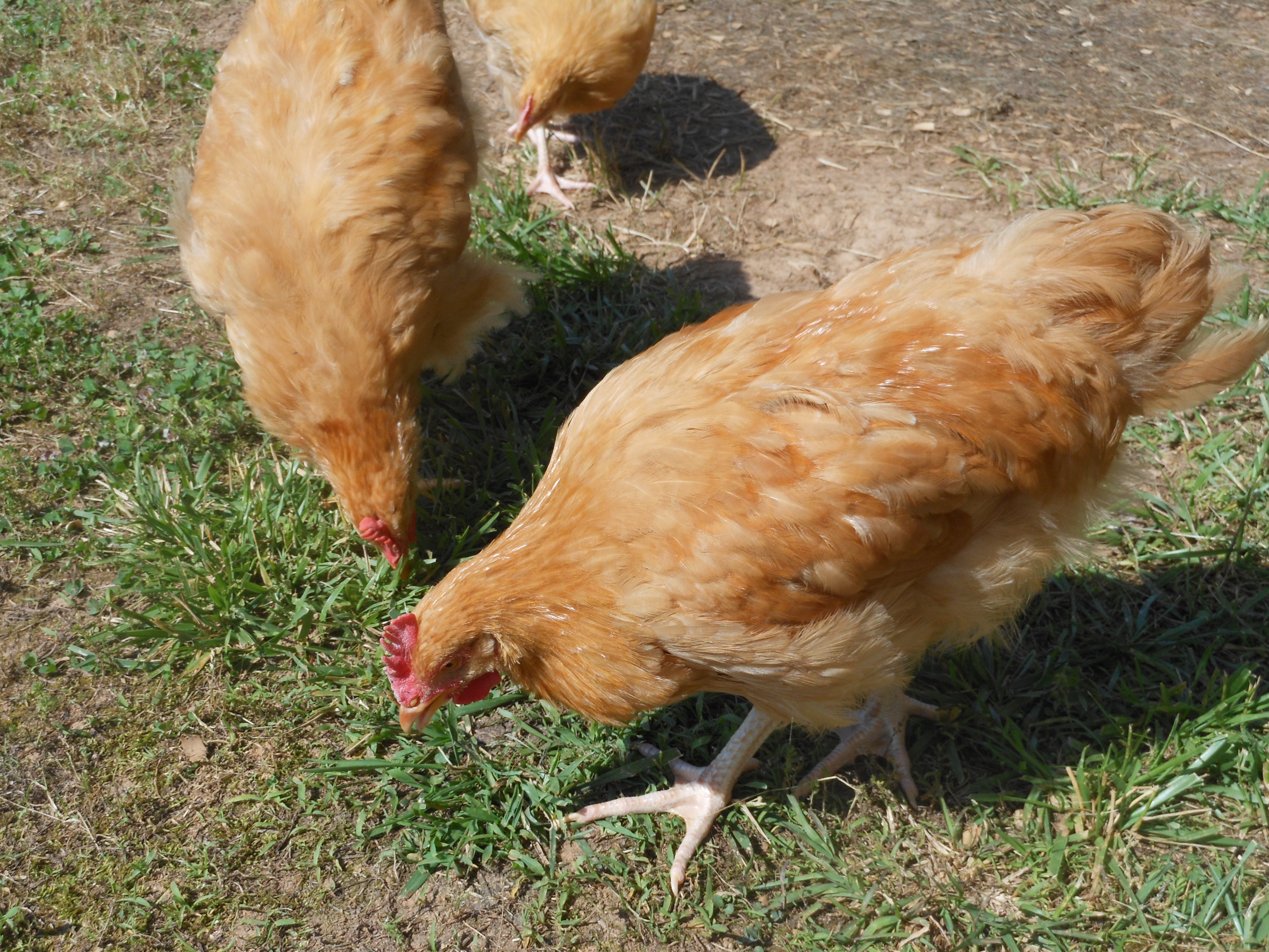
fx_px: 1650
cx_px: 634
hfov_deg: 42.1
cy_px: 476
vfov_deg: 32.2
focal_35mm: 45
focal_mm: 8.1
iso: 80
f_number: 4.6
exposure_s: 1/500
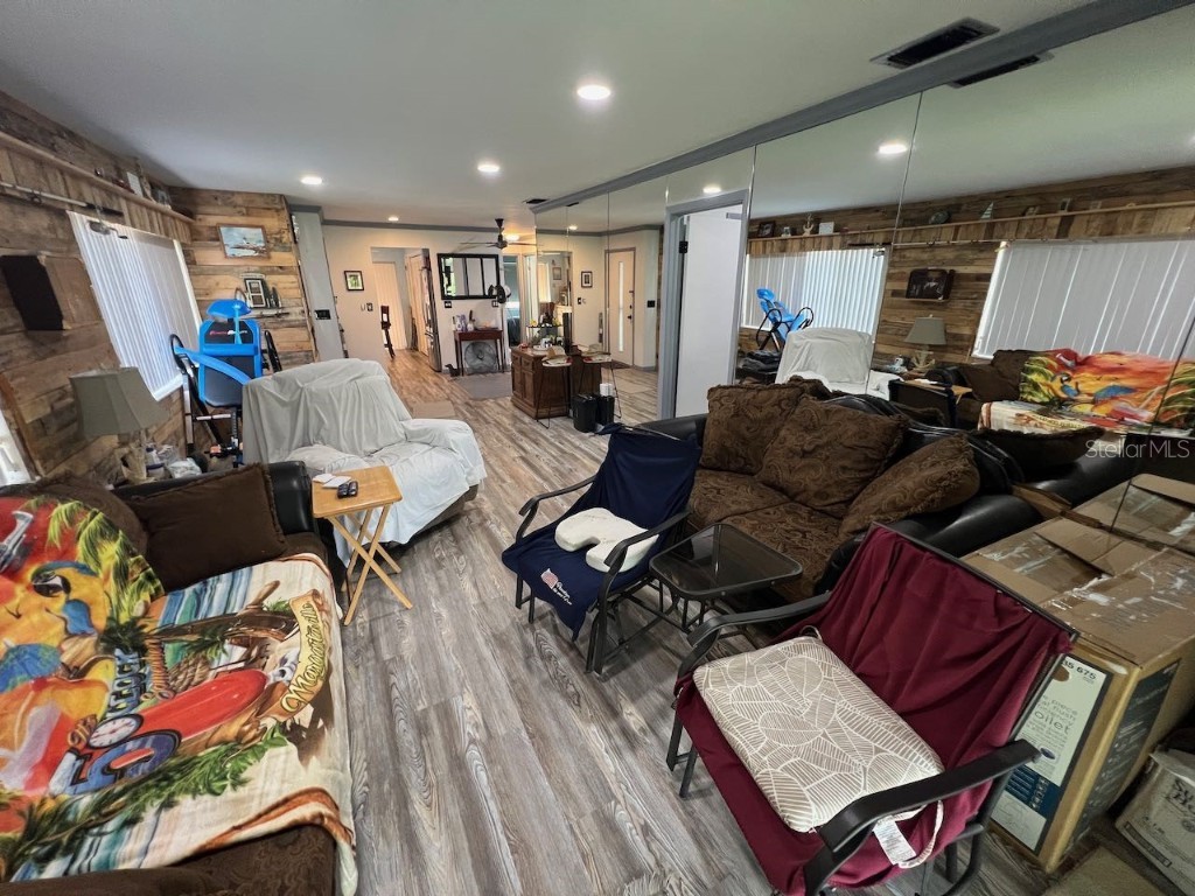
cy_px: 448
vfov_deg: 89.9
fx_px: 449
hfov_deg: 106.2
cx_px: 598
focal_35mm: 13
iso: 250
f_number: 1.8
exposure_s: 1/60
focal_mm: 1.57
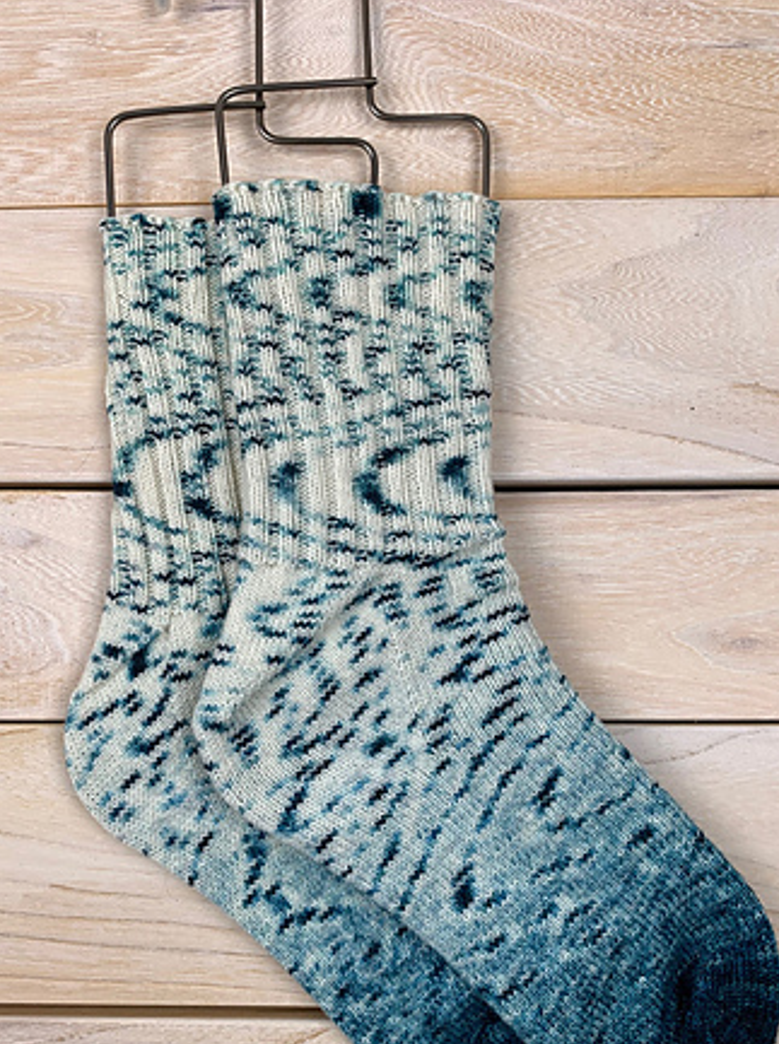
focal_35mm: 30
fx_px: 903
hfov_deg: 46.6
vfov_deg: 60.0
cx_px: 373
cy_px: 564
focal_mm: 4.25
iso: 32
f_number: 1.8
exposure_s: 1/120
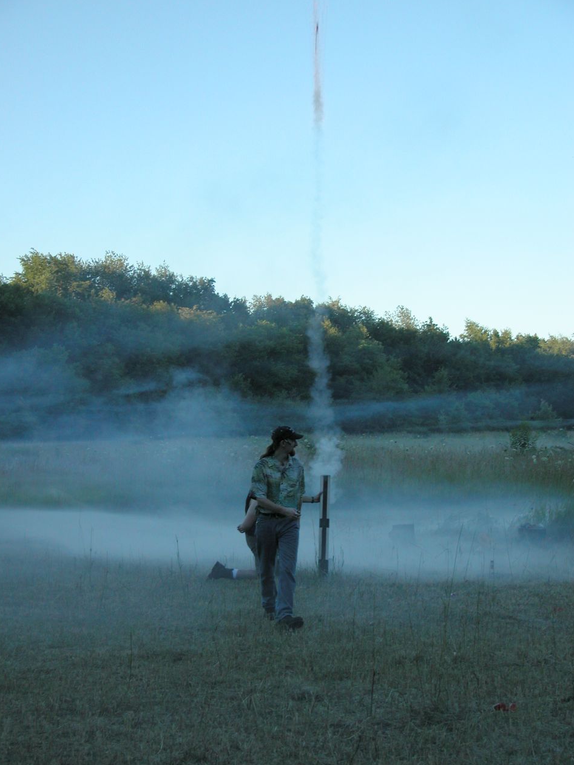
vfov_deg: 29.0
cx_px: 286
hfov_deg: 21.9
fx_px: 1481
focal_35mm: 67
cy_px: 383
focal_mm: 16.8
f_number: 3.2
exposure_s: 1/498
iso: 100
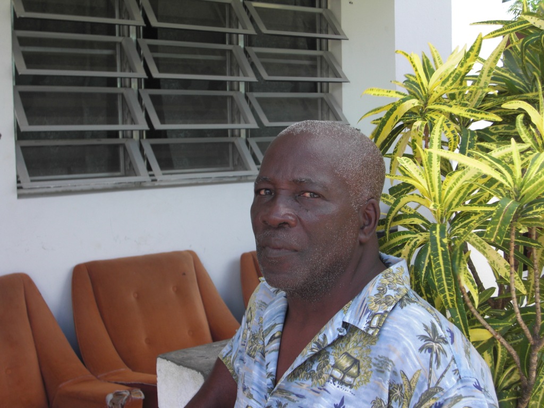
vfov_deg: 26.6
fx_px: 864
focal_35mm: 55
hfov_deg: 34.9
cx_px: 272
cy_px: 204
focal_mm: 9.8
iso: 50
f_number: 3.6
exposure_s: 1/125
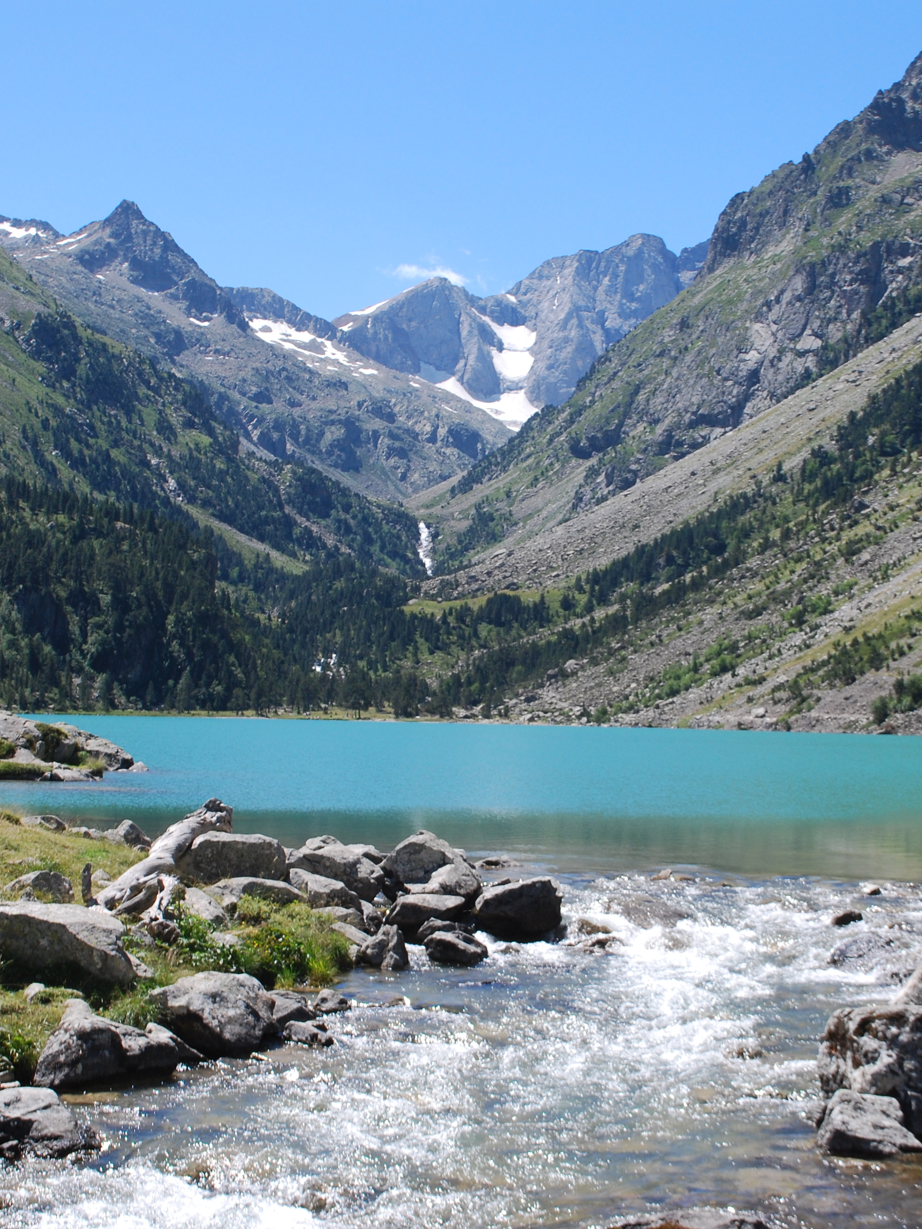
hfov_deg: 23.4
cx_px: 498
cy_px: 614
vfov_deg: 30.9
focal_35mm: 63
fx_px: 2227
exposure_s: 1/200
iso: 200
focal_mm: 29
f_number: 10
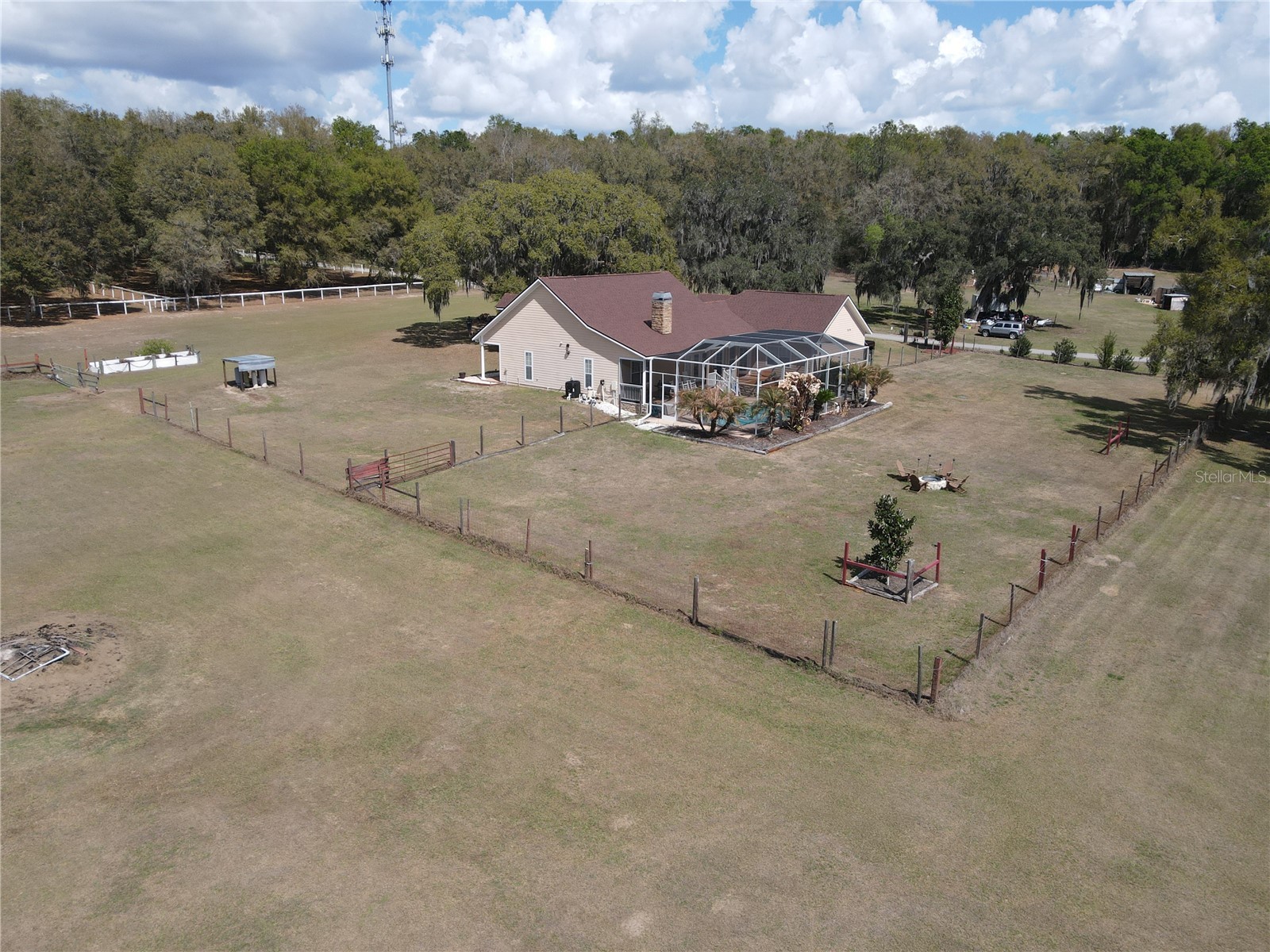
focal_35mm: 24
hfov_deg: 71.6
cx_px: 635
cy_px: 476
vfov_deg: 56.8
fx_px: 881
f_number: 2.8
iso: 100
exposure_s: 1/800
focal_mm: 4.5
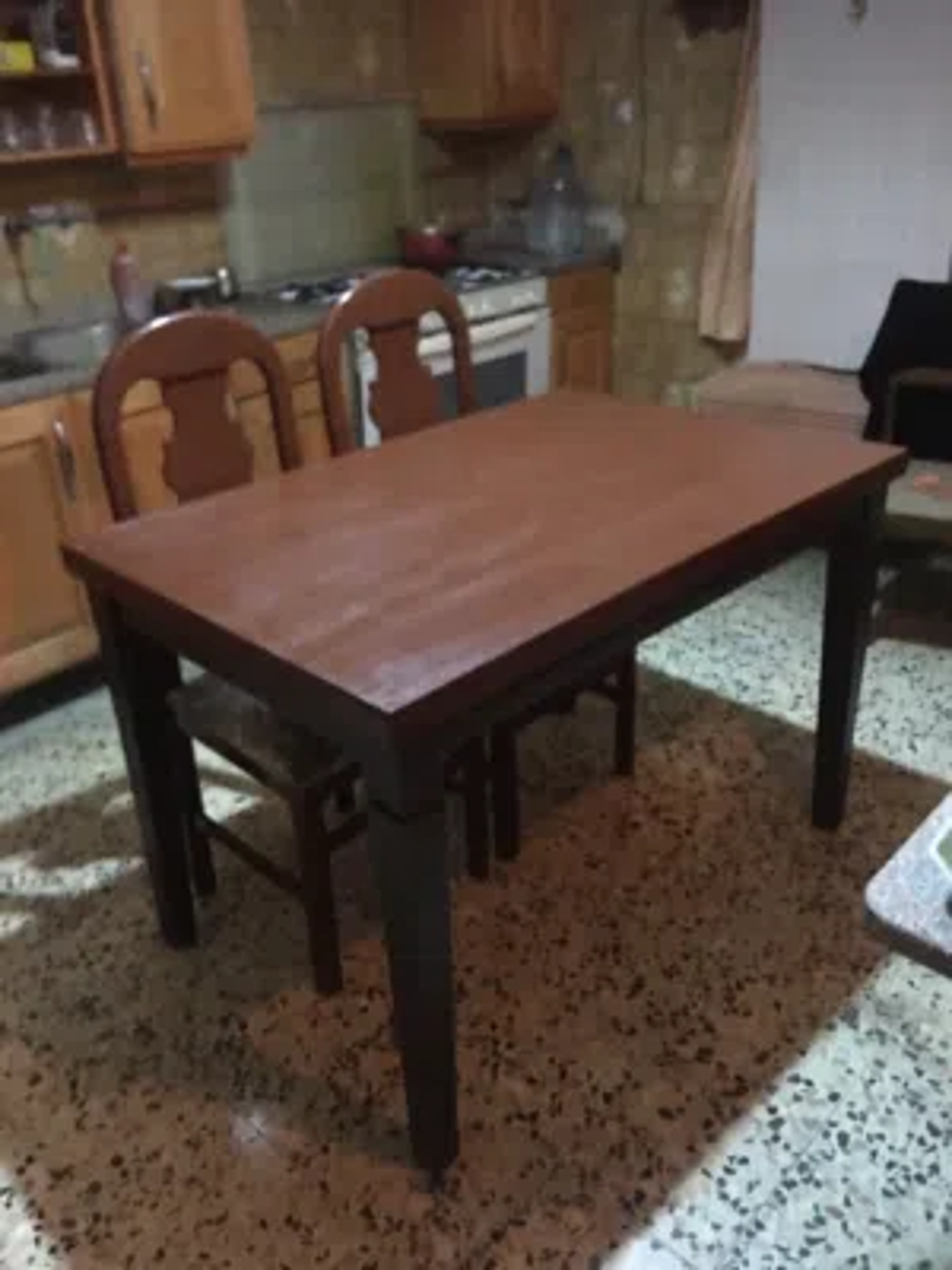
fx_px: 1063
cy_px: 635
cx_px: 476
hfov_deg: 48.2
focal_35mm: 29
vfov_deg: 61.7
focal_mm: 4.15
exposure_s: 1/4
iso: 320
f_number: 2.2
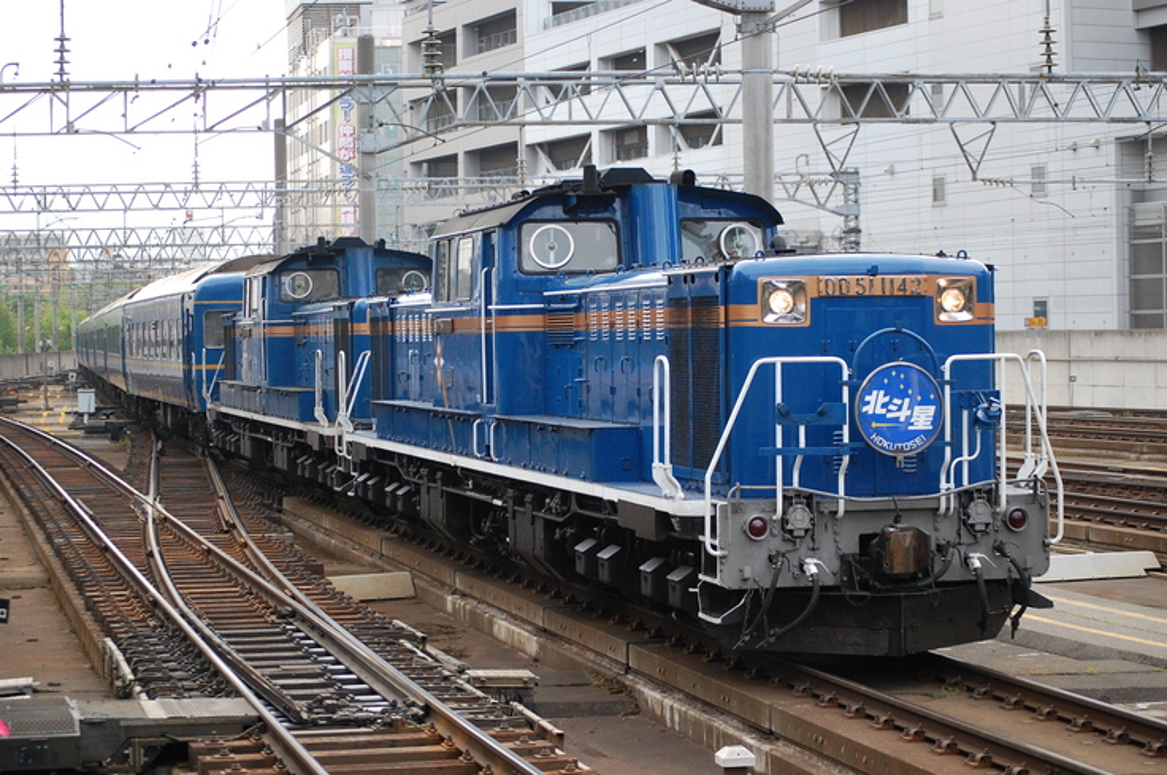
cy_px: 388
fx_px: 2671
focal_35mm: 82
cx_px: 584
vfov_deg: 16.5
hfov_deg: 24.6
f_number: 4
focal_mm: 55
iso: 720
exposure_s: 1/500
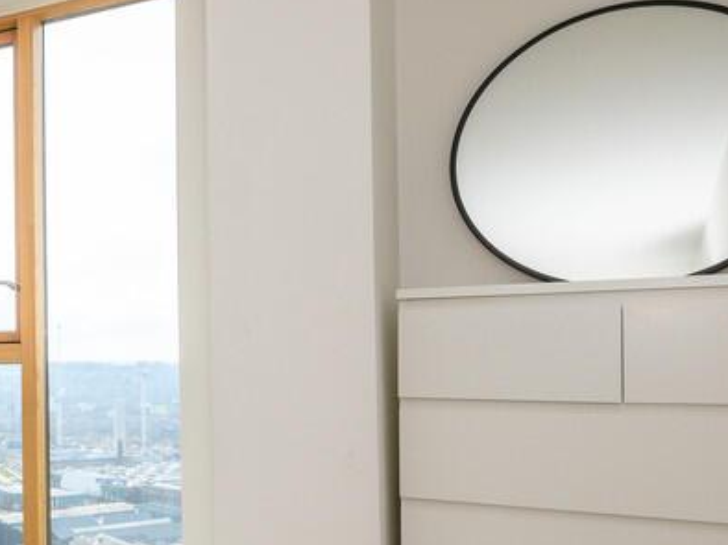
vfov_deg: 35.7
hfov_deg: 38.4
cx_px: -81
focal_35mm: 40
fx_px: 841
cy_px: 352
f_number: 8
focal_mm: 16
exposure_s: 1/500
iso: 500
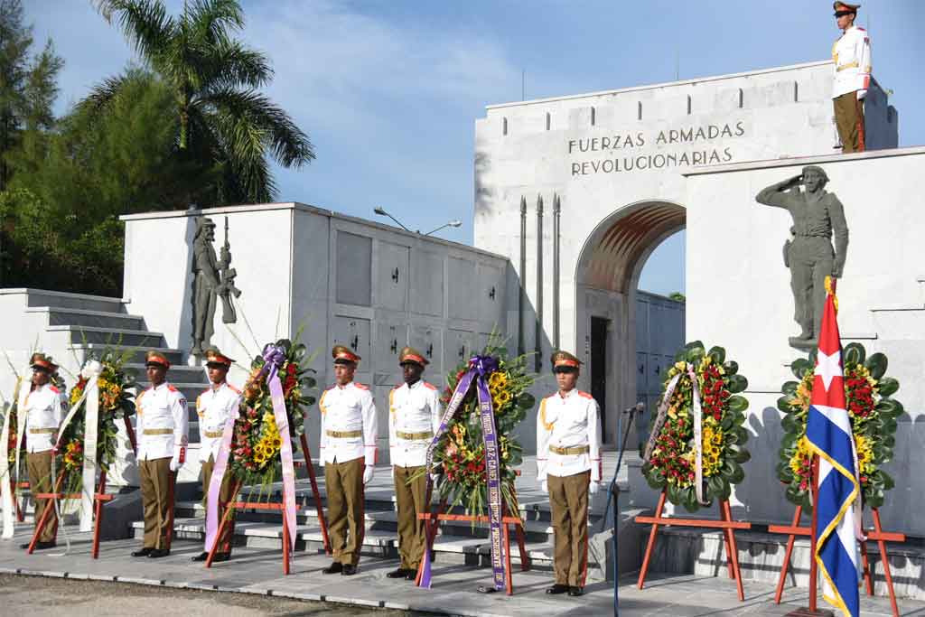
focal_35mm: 46
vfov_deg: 29.3
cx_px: 462
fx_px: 1182
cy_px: 308
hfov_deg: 42.7
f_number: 4.5
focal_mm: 46
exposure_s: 1/2000
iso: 200
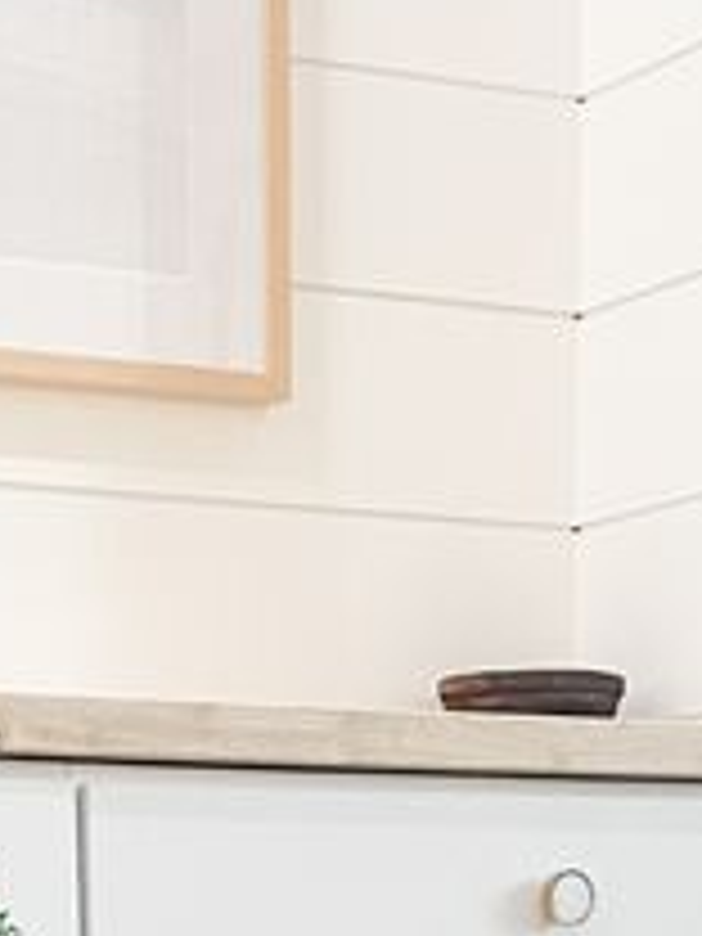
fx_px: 3461
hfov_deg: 11.6
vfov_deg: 13.6
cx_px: 302
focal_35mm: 128
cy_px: 1746
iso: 160
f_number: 1.8
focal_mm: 4.25
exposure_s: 1/60
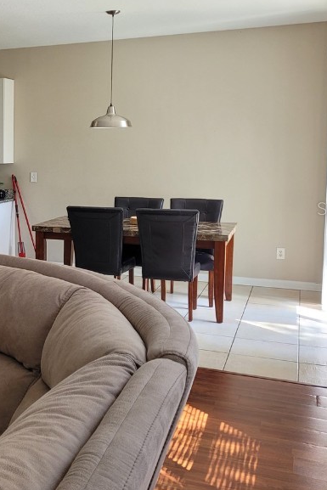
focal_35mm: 48
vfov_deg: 41.0
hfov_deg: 25.9
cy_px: 208
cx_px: -37
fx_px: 654
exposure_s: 1/120
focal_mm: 5.4
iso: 125
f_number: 1.8
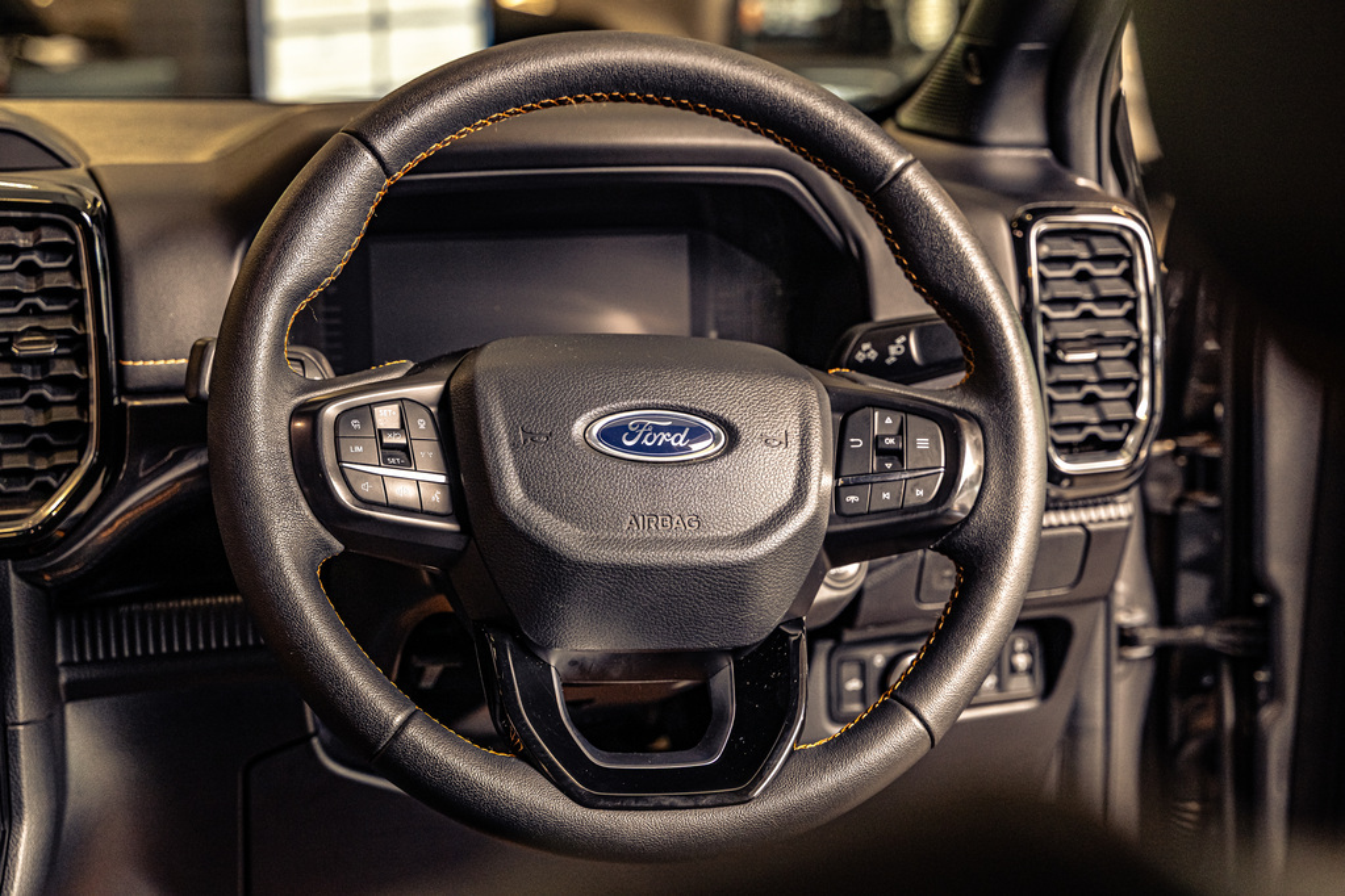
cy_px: 448
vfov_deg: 22.6
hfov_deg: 33.4
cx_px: 672
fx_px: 2241
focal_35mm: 60
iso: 1600
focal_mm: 60
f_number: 4.5
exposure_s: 1/125
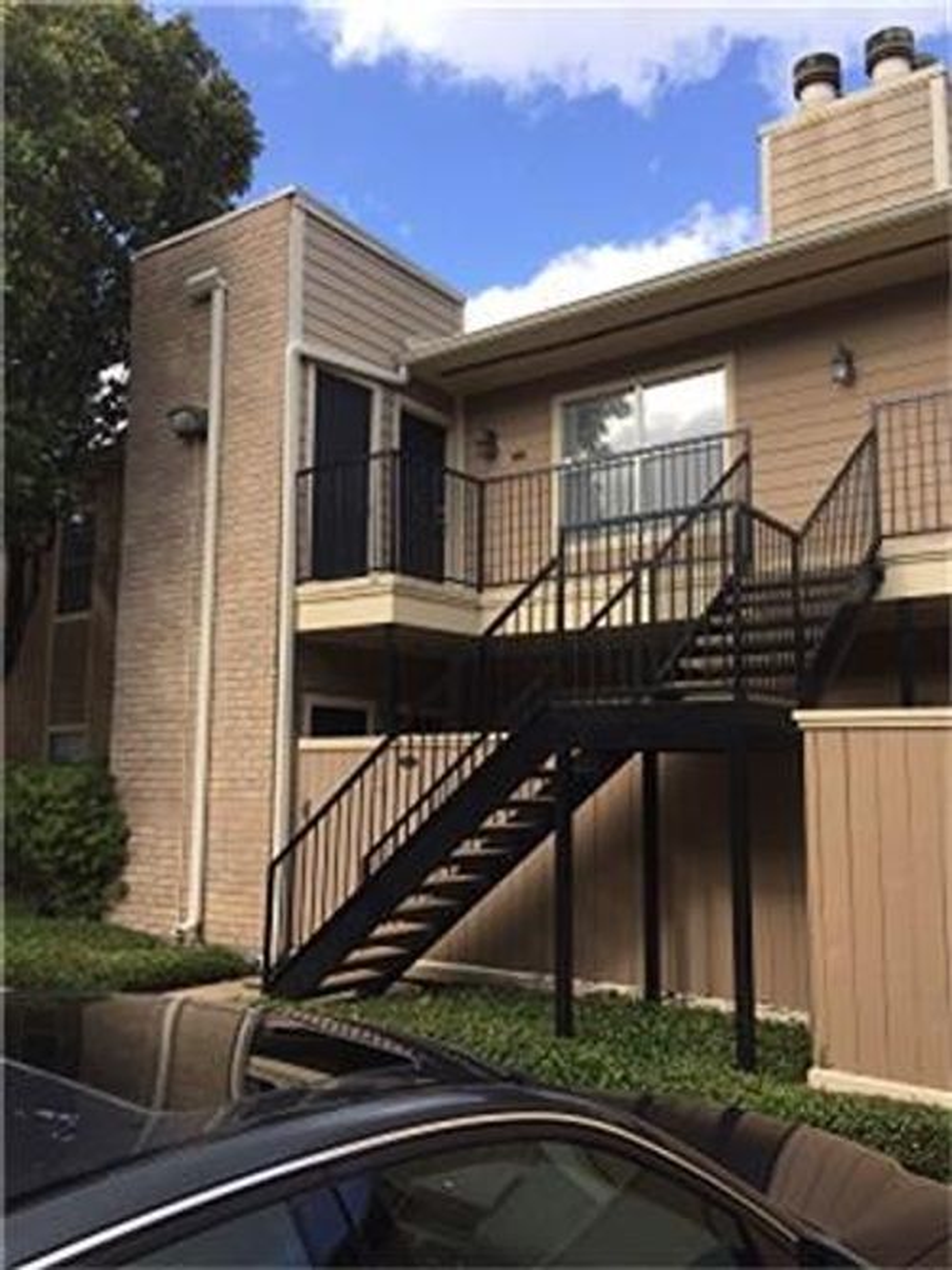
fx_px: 1064
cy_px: 635
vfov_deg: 61.7
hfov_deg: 48.2
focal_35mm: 29
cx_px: 476
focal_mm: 4.15
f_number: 2.2
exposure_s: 1/628
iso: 32
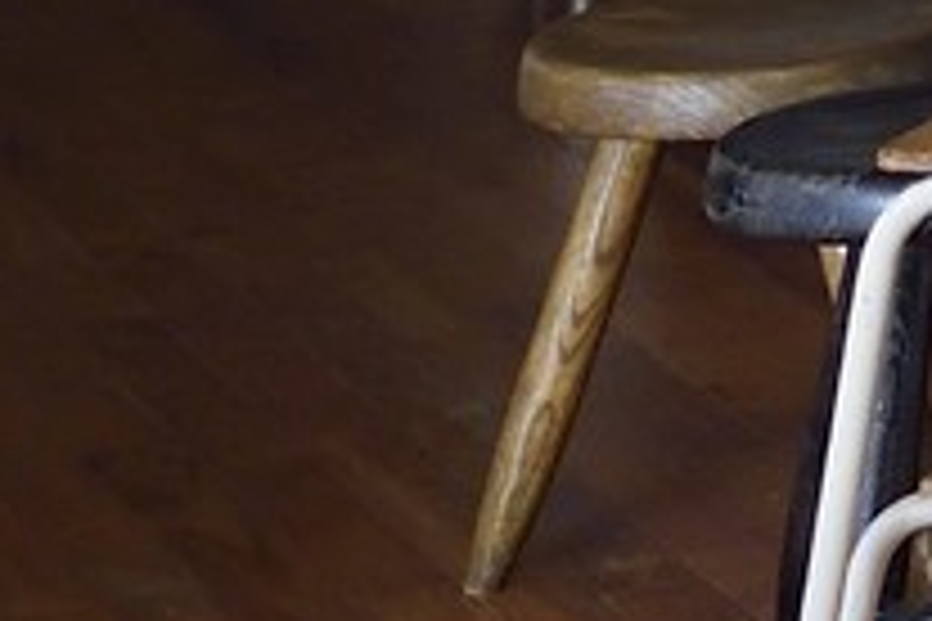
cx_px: 3552
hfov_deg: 6.9
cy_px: -875
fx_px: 6213
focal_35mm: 240
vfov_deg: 5.5
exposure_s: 1/60
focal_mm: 31
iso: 1600
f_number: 4.5
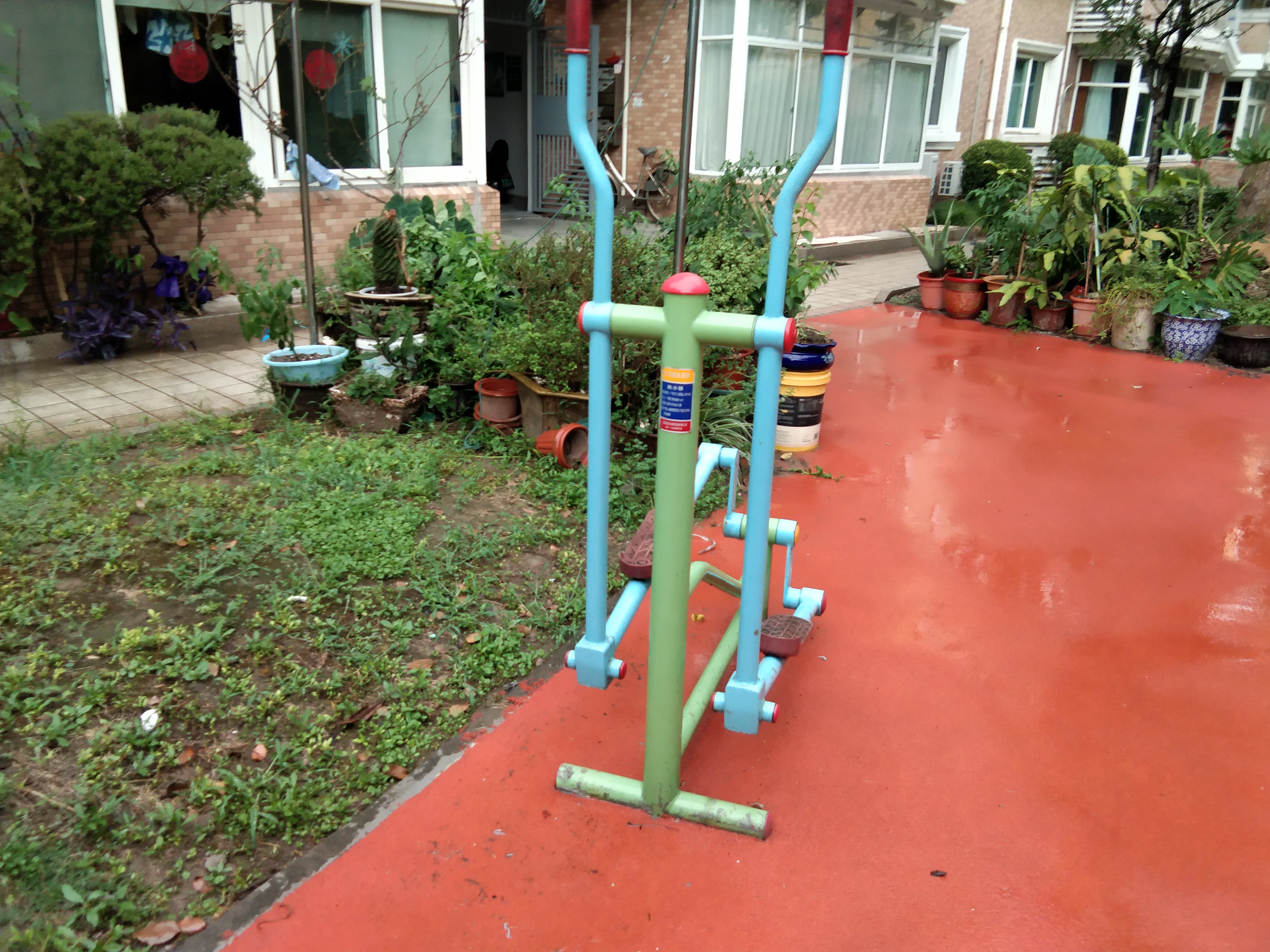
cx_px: 635
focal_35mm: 31
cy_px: 476
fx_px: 1137
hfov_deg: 58.4
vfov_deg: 45.4
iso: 160
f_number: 2.2
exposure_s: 1/50
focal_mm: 3.69
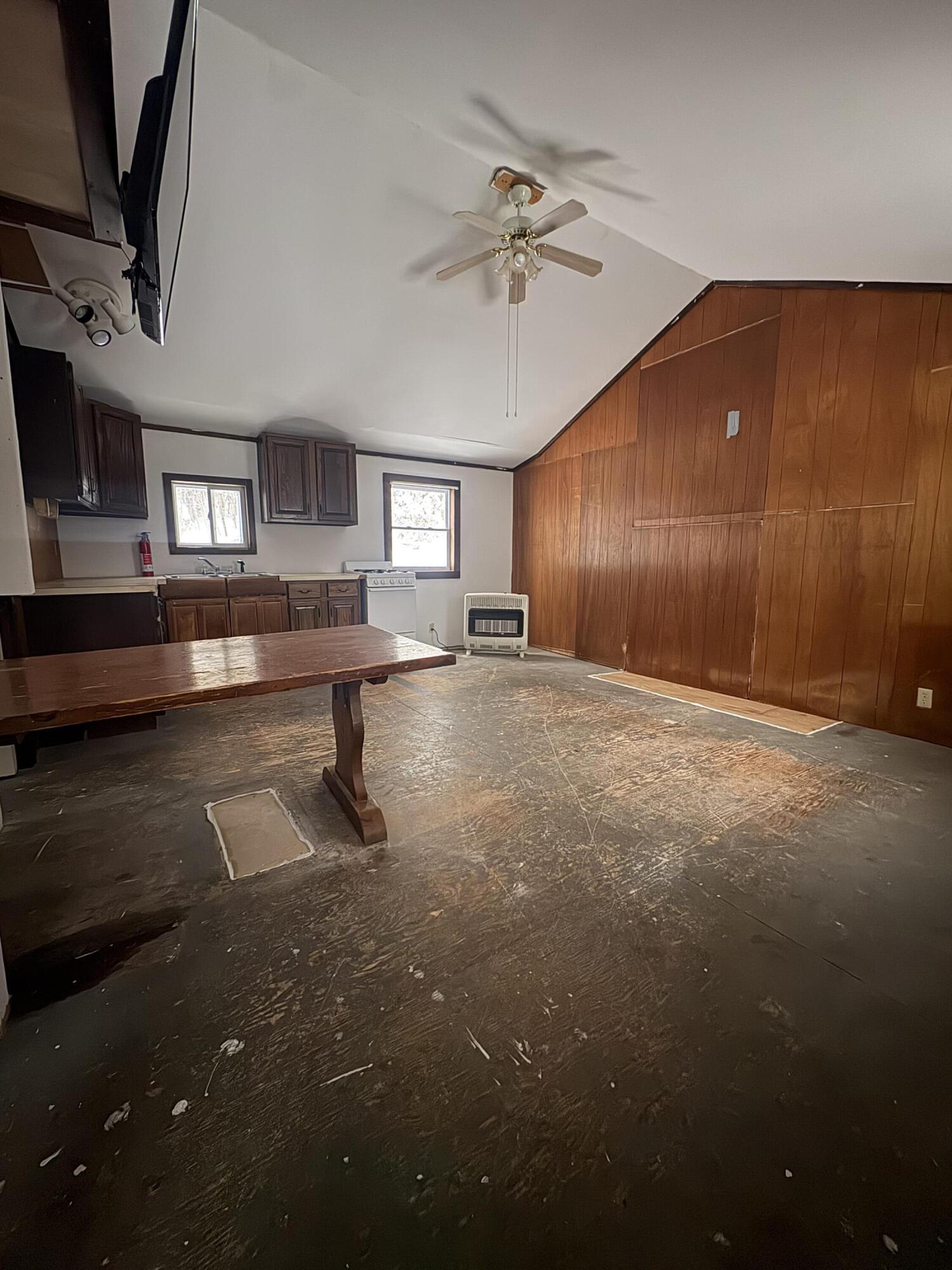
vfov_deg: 102.1
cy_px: 635
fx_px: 513
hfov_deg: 85.7
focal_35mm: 14
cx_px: 476
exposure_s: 1/20
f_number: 2.2
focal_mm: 2.22
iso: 2500
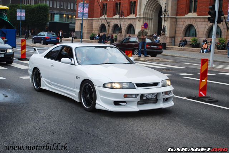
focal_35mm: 60
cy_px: 76
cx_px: 114
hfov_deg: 33.4
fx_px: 382
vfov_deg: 22.7
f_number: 5.6
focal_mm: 40
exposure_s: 1/125
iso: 110
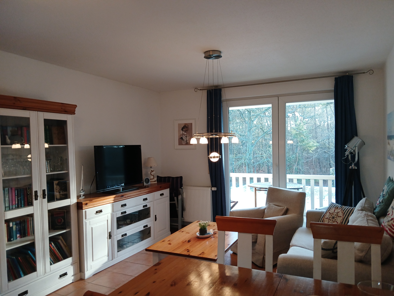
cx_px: 197
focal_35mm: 26
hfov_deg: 67.3
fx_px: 296
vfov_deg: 53.1
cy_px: 148
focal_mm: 3.98
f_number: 1.8
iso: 64
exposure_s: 1/50
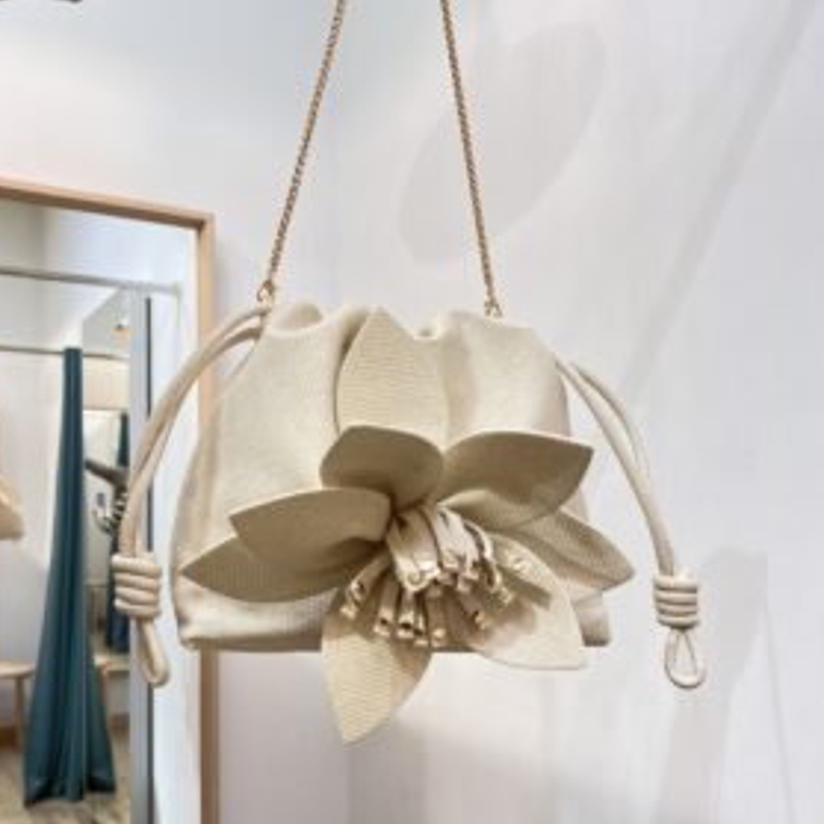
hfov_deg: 49.7
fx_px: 889
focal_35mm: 33
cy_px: 493
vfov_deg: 49.4
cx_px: 408
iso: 100
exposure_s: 1/100
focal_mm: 5.7
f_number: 1.5
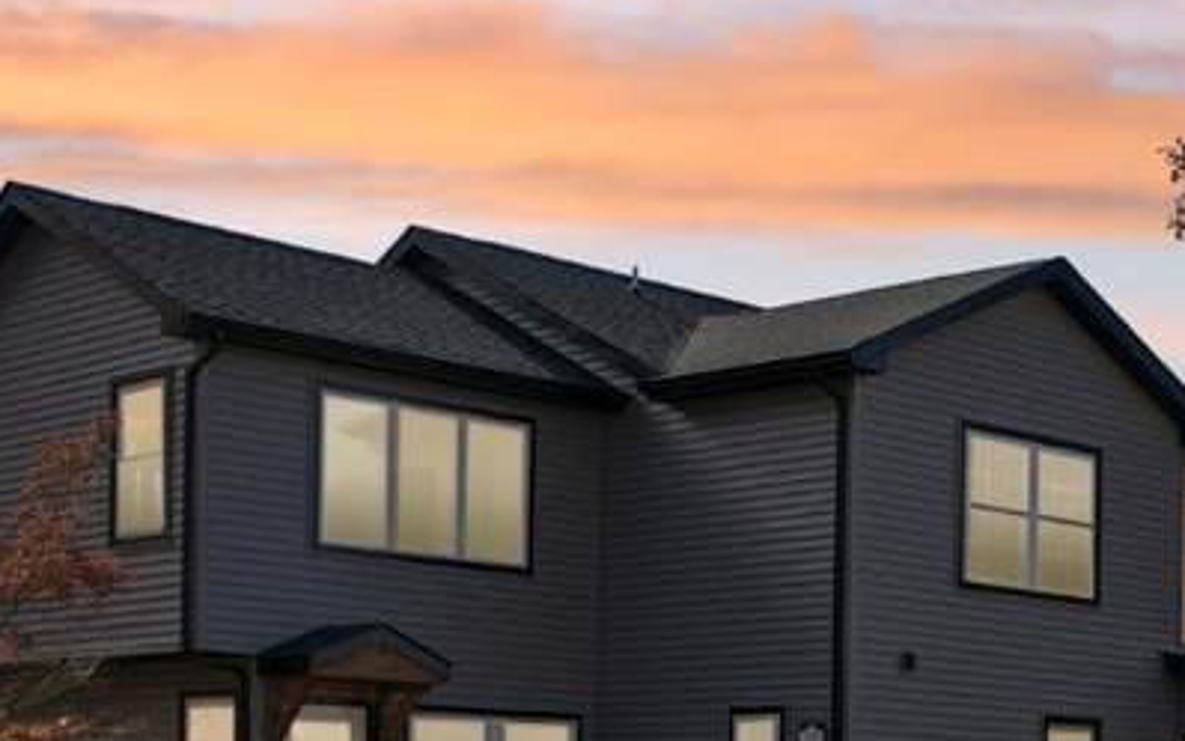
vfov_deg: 17.2
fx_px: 2326
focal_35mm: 72
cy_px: 902
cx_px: 1161
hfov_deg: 27.1
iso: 110
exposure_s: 1/1000
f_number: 2.8
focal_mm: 8.38
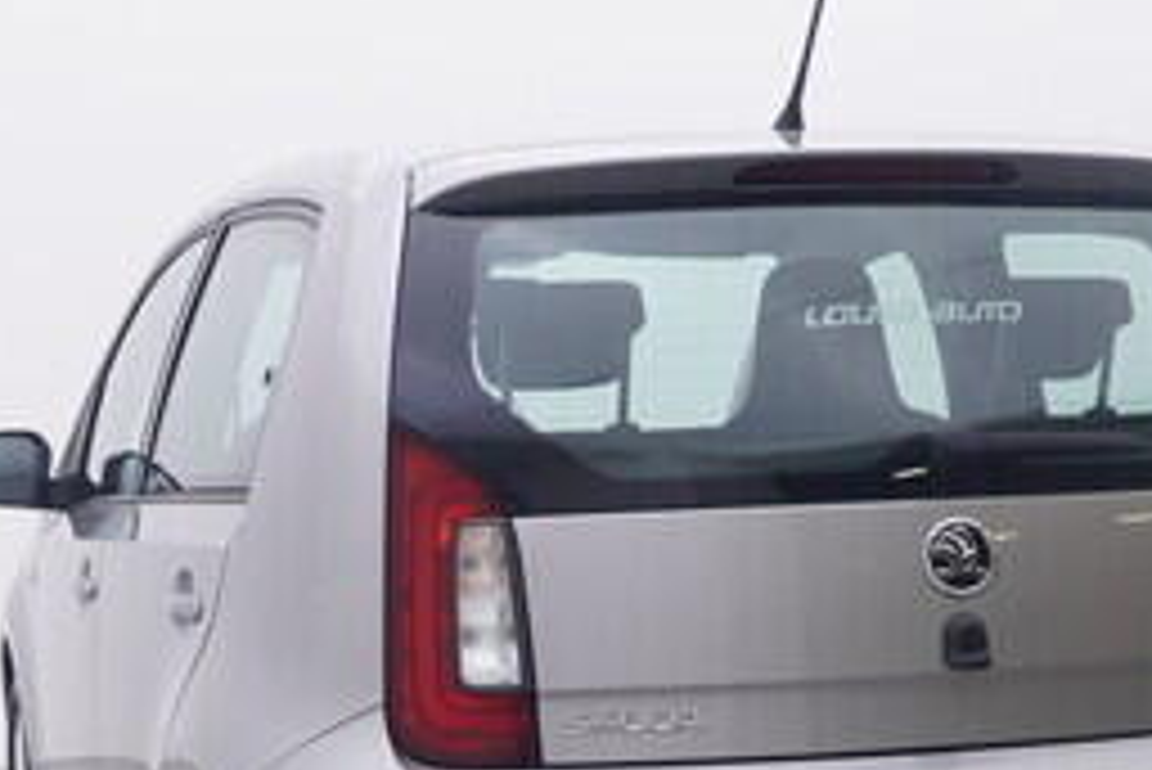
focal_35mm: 90
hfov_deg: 22.6
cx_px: 554
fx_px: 2882
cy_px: 675
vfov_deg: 15.1
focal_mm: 15
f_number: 5
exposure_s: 1/80
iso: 200
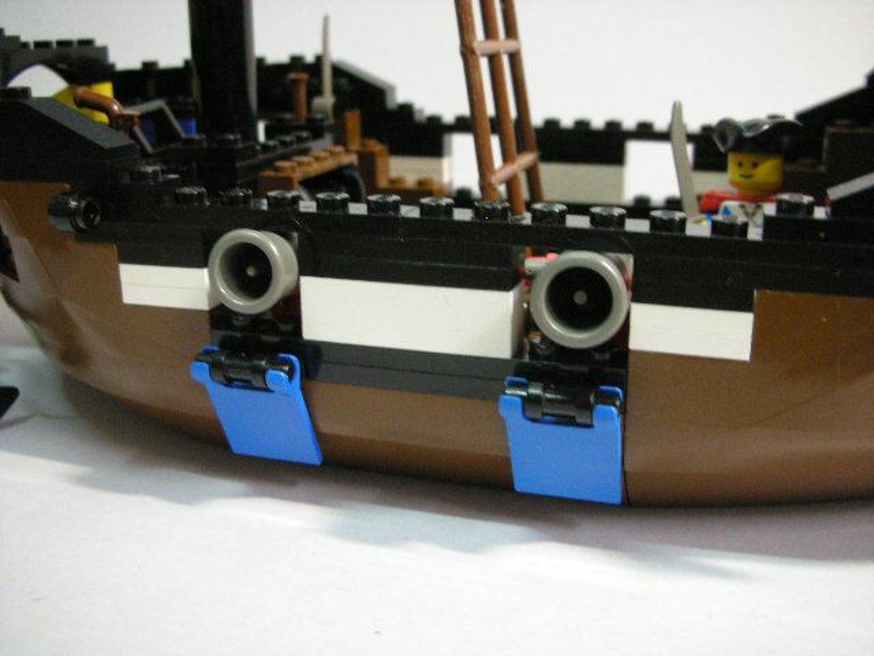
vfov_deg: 40.7
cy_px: 328
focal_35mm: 35
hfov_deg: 52.6
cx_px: 437
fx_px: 884
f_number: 2.8
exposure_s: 1/8.1
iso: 302
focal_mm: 5.8
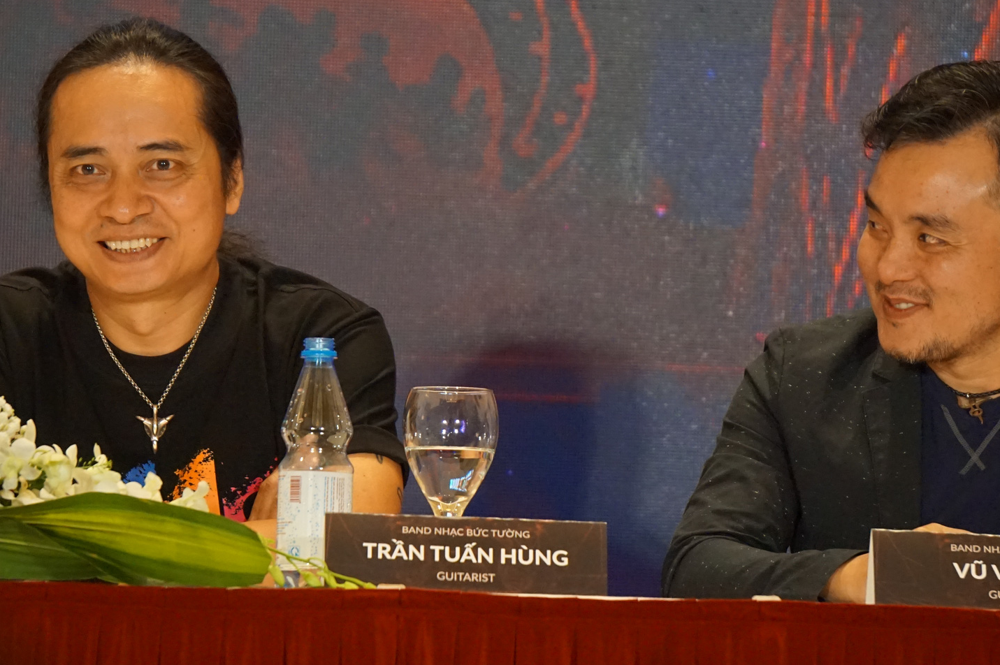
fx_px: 8902
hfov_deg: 6.4
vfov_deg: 4.3
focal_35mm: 321
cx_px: 519
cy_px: 233
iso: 3200
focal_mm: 153
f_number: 5.6
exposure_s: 1/160
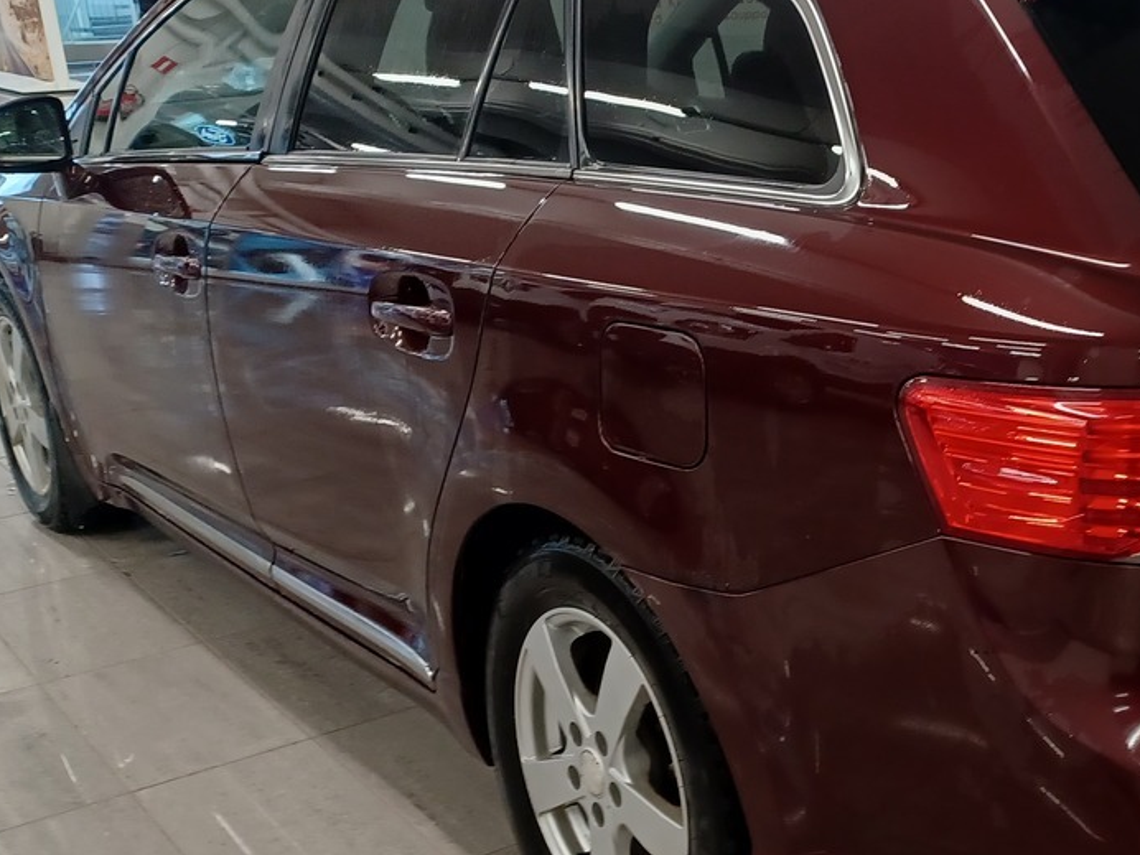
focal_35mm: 52
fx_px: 1713
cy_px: 481
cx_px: 967
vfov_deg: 28.0
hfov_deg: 35.2
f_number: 1.8
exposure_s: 1/33
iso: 400
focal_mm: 4.6
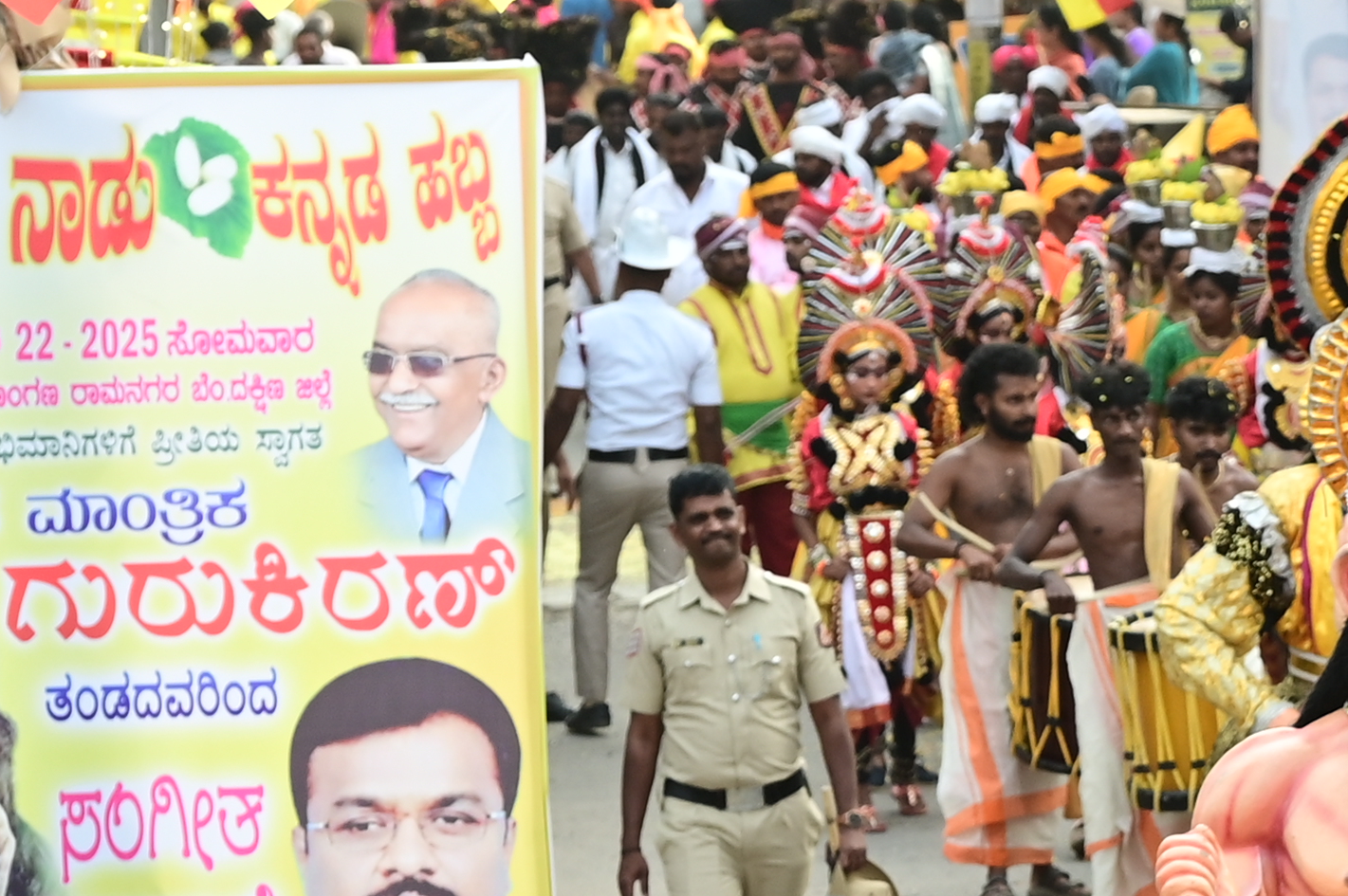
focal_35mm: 281
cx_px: 1965
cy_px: 1661
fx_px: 10513
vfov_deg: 4.8
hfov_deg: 7.2
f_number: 5.6
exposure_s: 1/125
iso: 250
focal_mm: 66
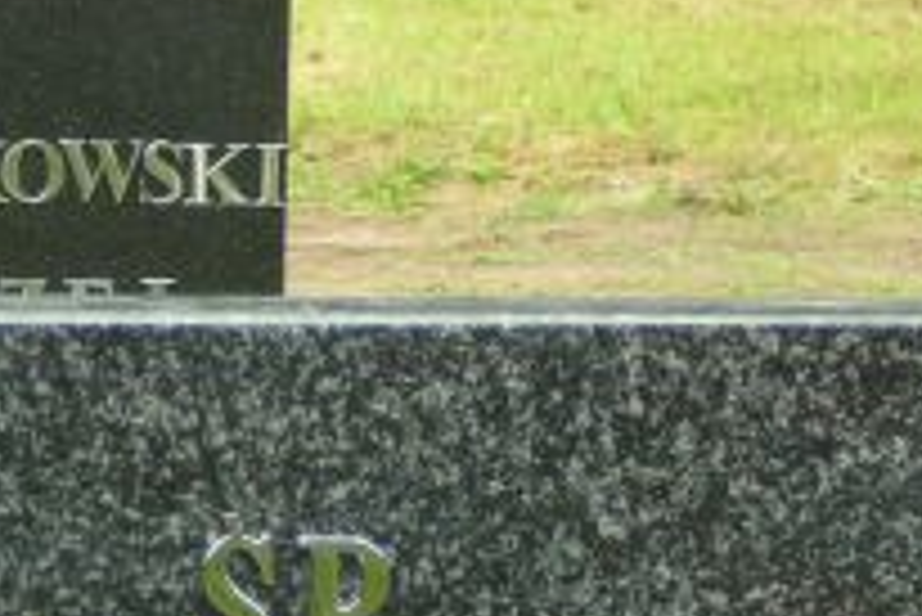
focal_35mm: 250
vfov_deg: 5.4
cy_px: 1043
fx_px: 6407
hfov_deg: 8.2
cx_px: 189
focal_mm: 11.5
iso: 80
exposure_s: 1/200
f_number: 3.7
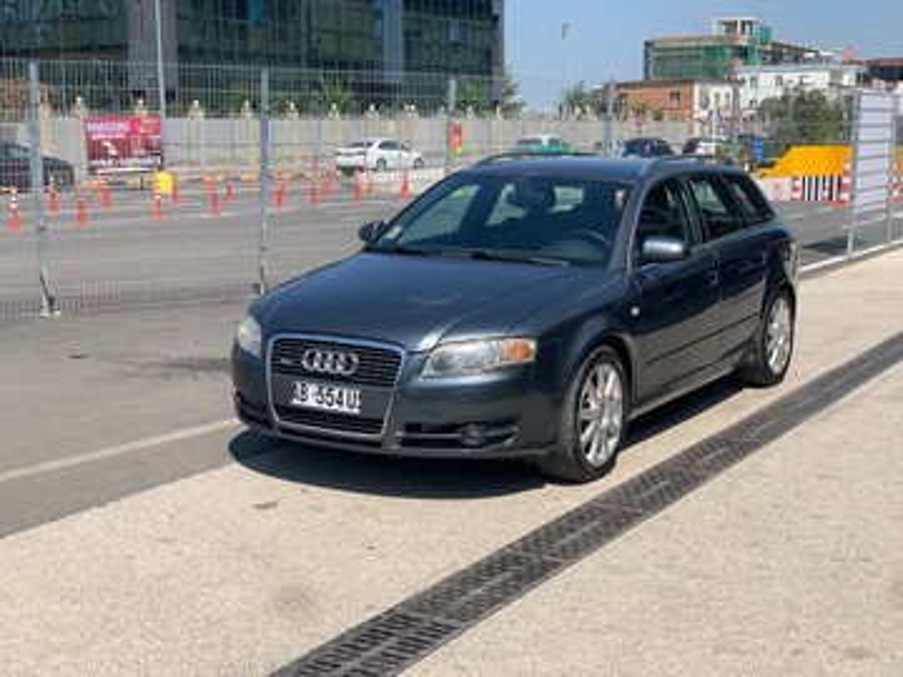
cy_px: 338
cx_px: 452
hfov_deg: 36.8
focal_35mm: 52
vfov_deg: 28.0
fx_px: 1356
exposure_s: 1/1170
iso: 16
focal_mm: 6
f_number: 2.4
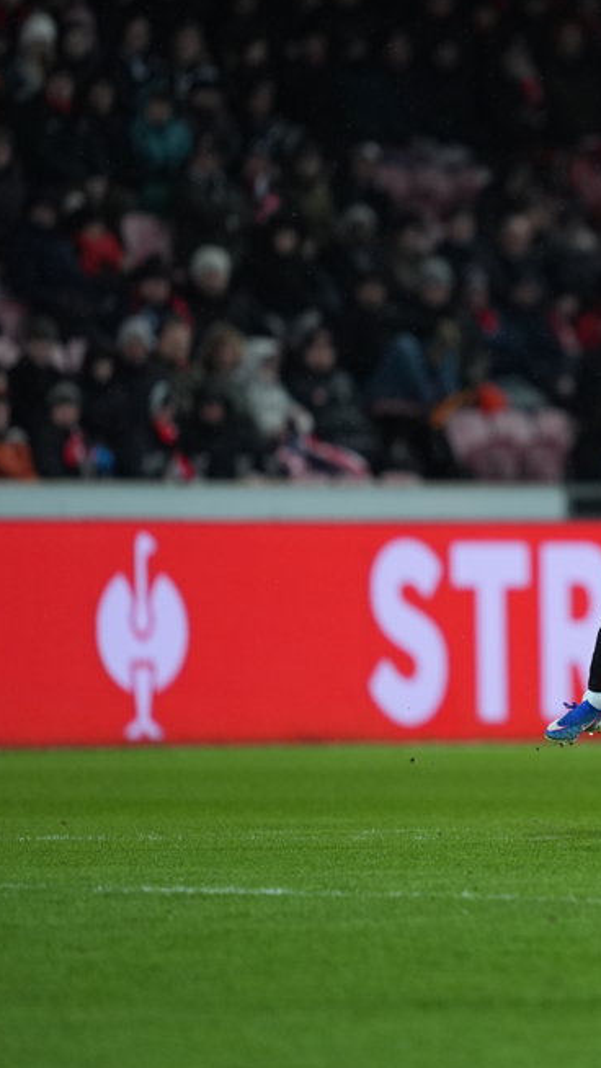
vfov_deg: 2.8
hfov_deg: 1.6
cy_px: 460
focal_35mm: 768
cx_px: 972
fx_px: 21752
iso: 2000
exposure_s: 1/1600
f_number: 3.2
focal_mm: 400
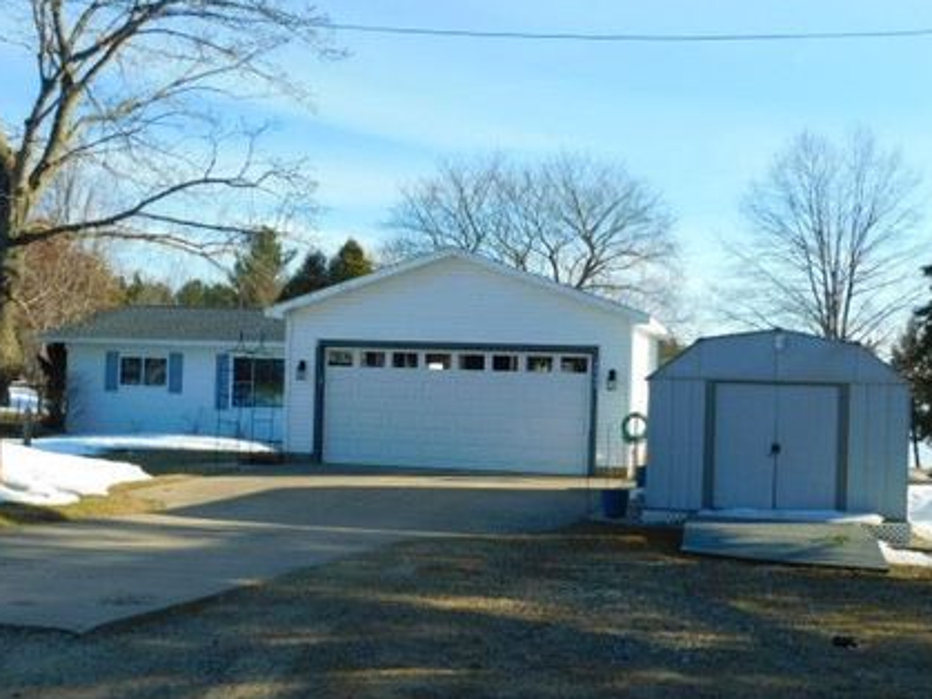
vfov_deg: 33.6
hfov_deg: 43.9
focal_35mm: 43
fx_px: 1157
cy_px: 373
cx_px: 474
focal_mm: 6.3
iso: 125
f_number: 3.5
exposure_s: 1/800
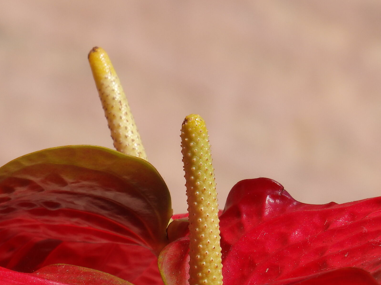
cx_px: 187
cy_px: 212
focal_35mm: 497
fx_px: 5470
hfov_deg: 4.0
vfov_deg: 3.0
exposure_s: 1/400
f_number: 6.7
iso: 125
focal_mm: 59.3
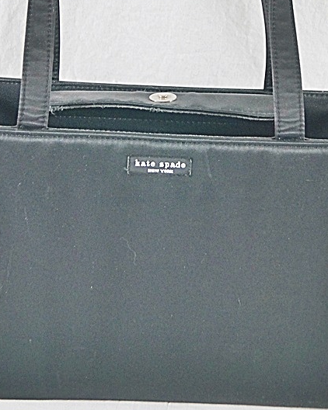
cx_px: 161
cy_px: 79
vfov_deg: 23.5
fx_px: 971
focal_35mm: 80
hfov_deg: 19.2
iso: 800
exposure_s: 1/60
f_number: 4.5
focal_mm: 30
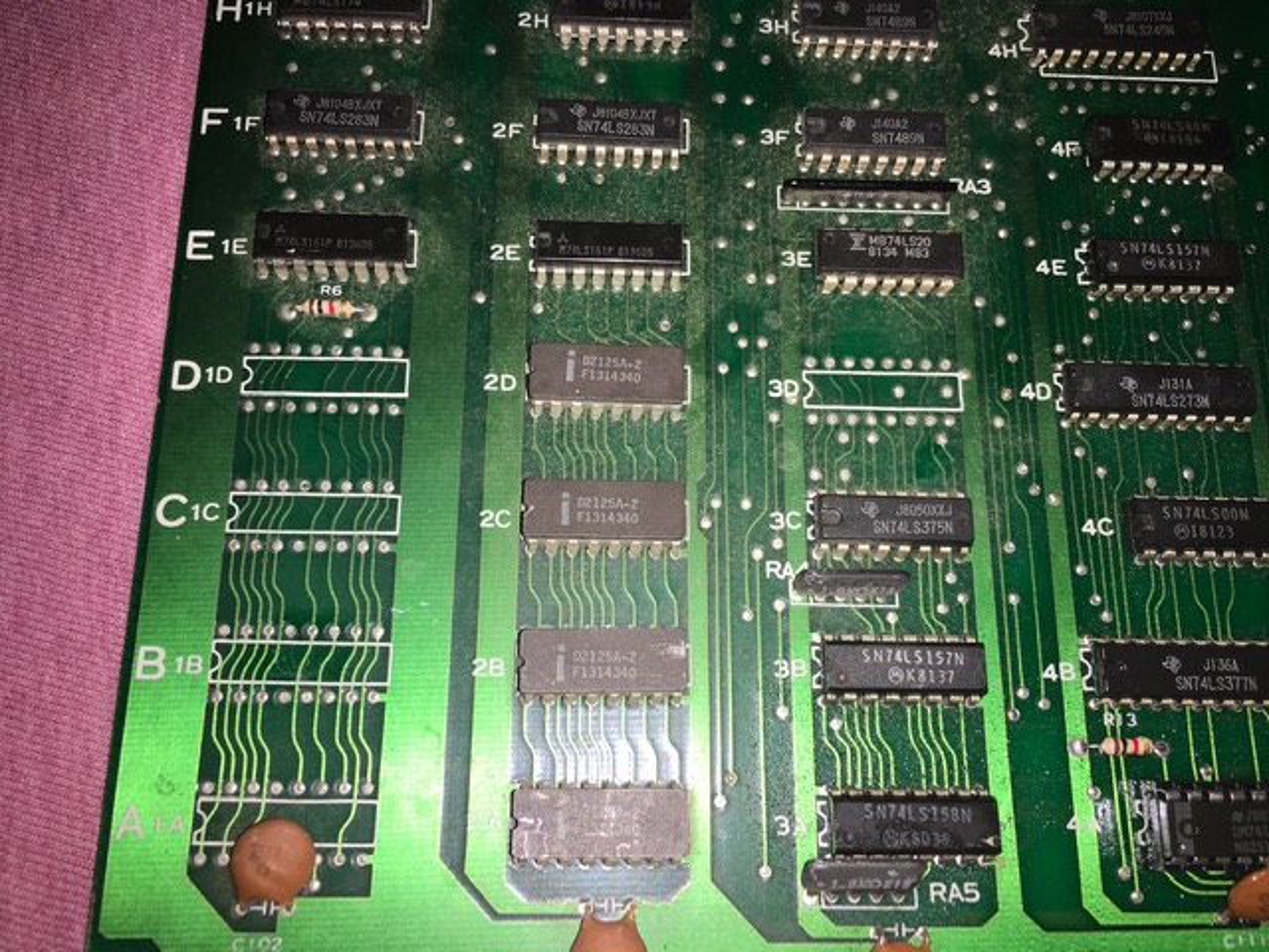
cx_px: 634
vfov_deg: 48.2
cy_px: 476
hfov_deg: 61.7
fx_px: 1063
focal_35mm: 29
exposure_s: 1/94
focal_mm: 4.15
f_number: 2.2
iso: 25
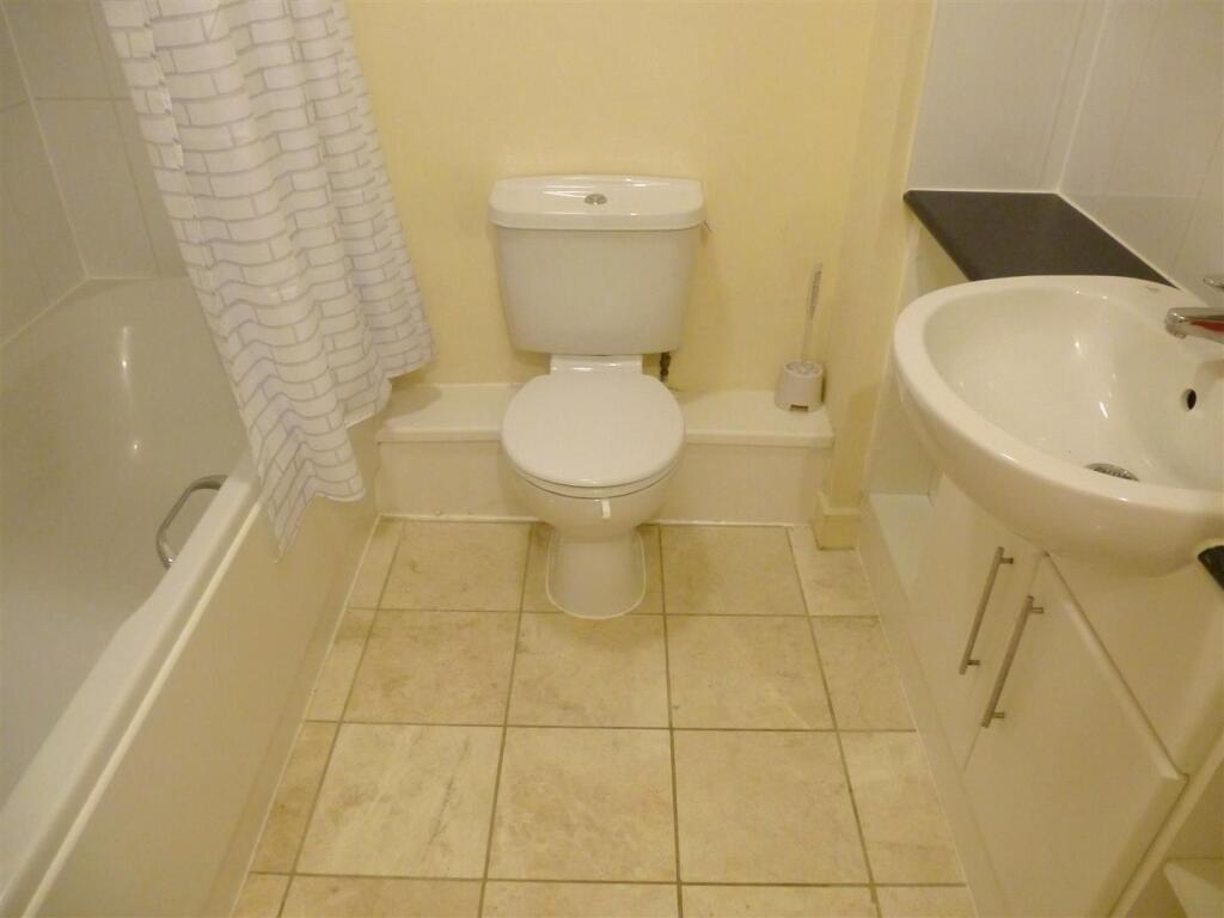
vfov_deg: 54.9
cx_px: 612
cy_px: 459
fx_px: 884
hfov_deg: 69.4
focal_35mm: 25
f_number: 3.3
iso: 400
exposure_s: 1/20
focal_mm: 4.3
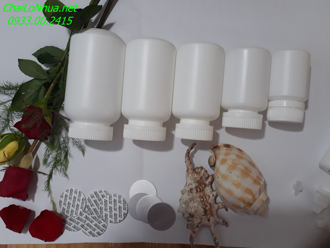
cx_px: 165
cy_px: 124
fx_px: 257
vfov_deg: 51.4
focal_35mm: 27
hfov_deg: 65.3
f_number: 1.9
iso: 200
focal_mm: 3.6
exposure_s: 1/33
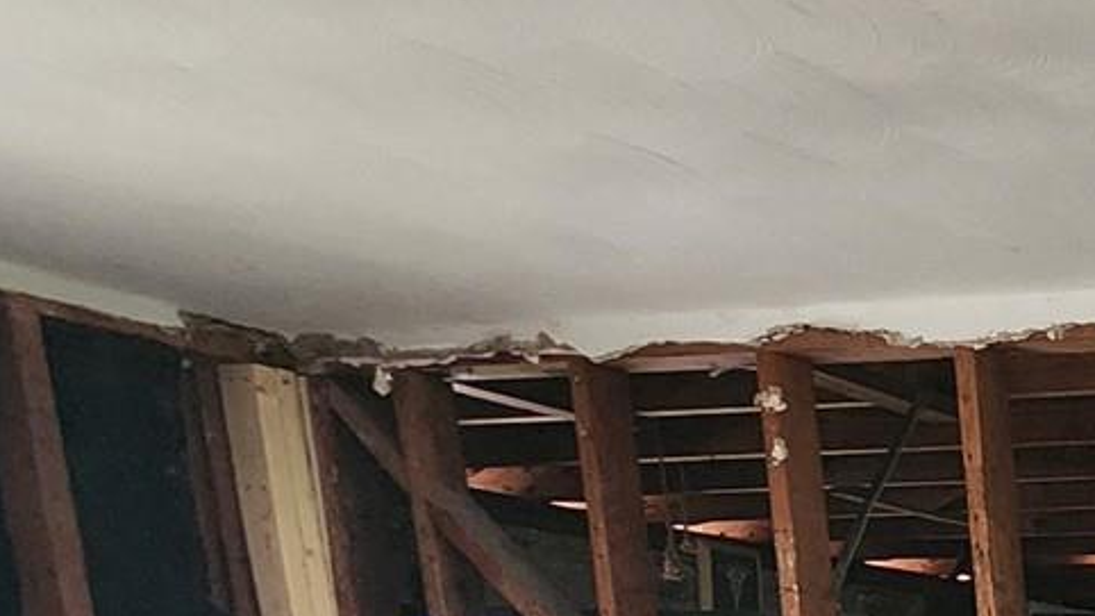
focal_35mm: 47
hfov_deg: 26.0
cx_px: 1774
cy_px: 1055
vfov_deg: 19.9
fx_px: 1364
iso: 400
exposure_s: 1/30
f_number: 2.2
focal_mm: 2.2
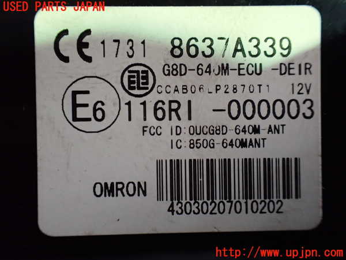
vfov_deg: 46.8
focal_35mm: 30
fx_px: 300
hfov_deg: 60.0
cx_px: 173
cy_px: 130
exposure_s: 1/30
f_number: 2.3
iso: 800
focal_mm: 5.4
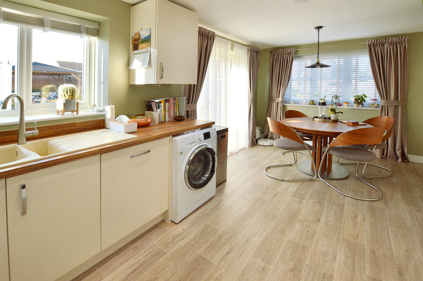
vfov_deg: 77.2
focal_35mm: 15
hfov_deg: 100.4
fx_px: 176
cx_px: 212
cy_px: 140
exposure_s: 1/100
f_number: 5
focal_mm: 10
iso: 200
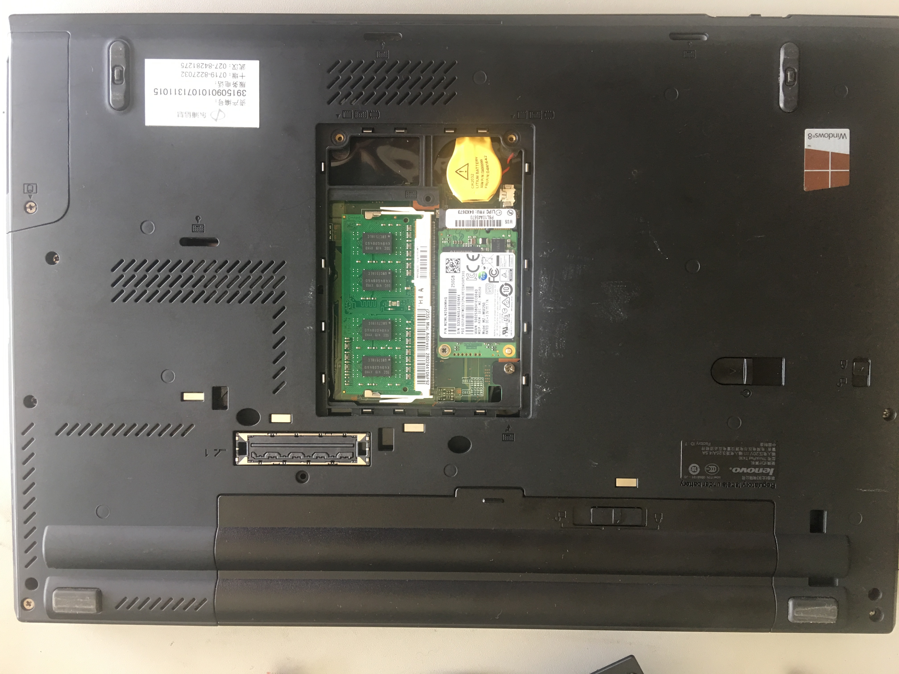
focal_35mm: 29
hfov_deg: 61.7
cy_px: 337
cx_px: 450
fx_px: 753
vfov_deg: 48.2
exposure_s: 1/17
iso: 40
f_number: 2.2
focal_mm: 4.15
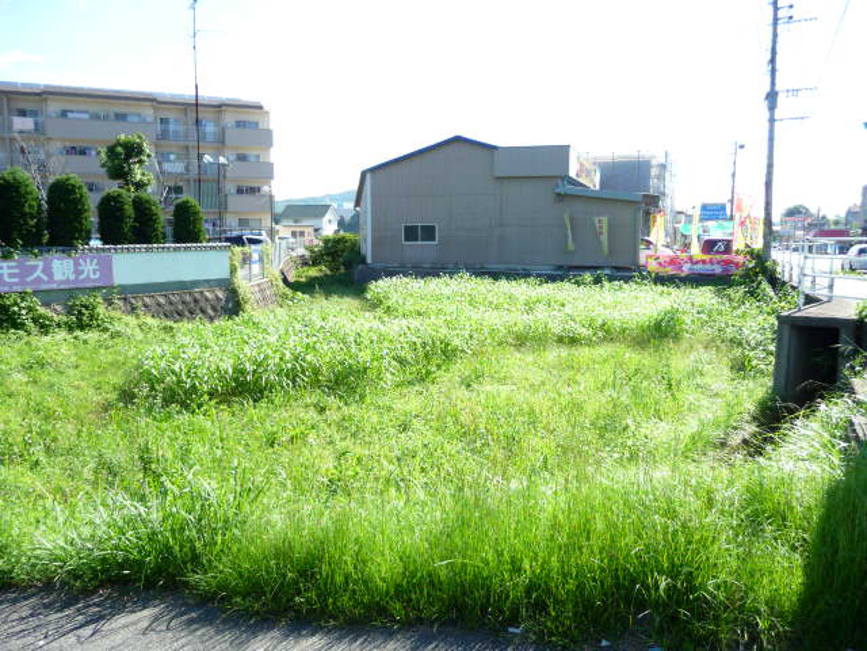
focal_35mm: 28
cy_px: 326
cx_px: 434
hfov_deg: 63.4
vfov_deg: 49.7
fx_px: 701
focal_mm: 4.7
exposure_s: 1/320
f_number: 3.3
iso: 100
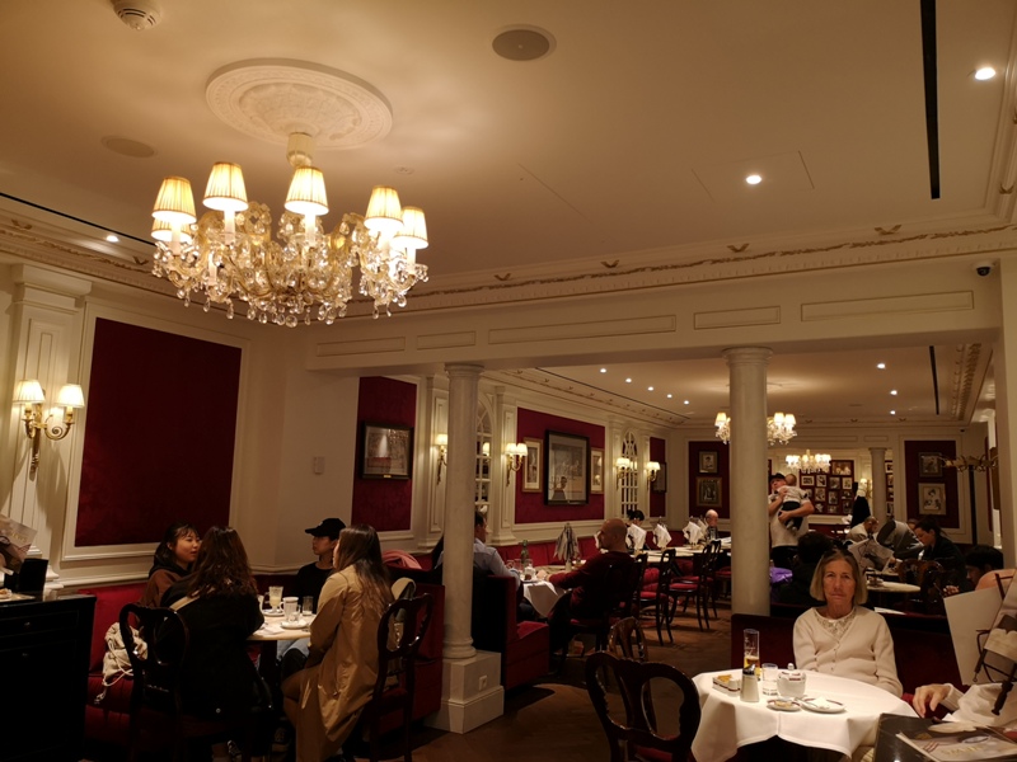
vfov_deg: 51.4
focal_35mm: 27
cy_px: 381
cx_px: 508
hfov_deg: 65.3
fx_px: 793
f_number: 1.8
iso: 80
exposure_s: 1/50
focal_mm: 3.95
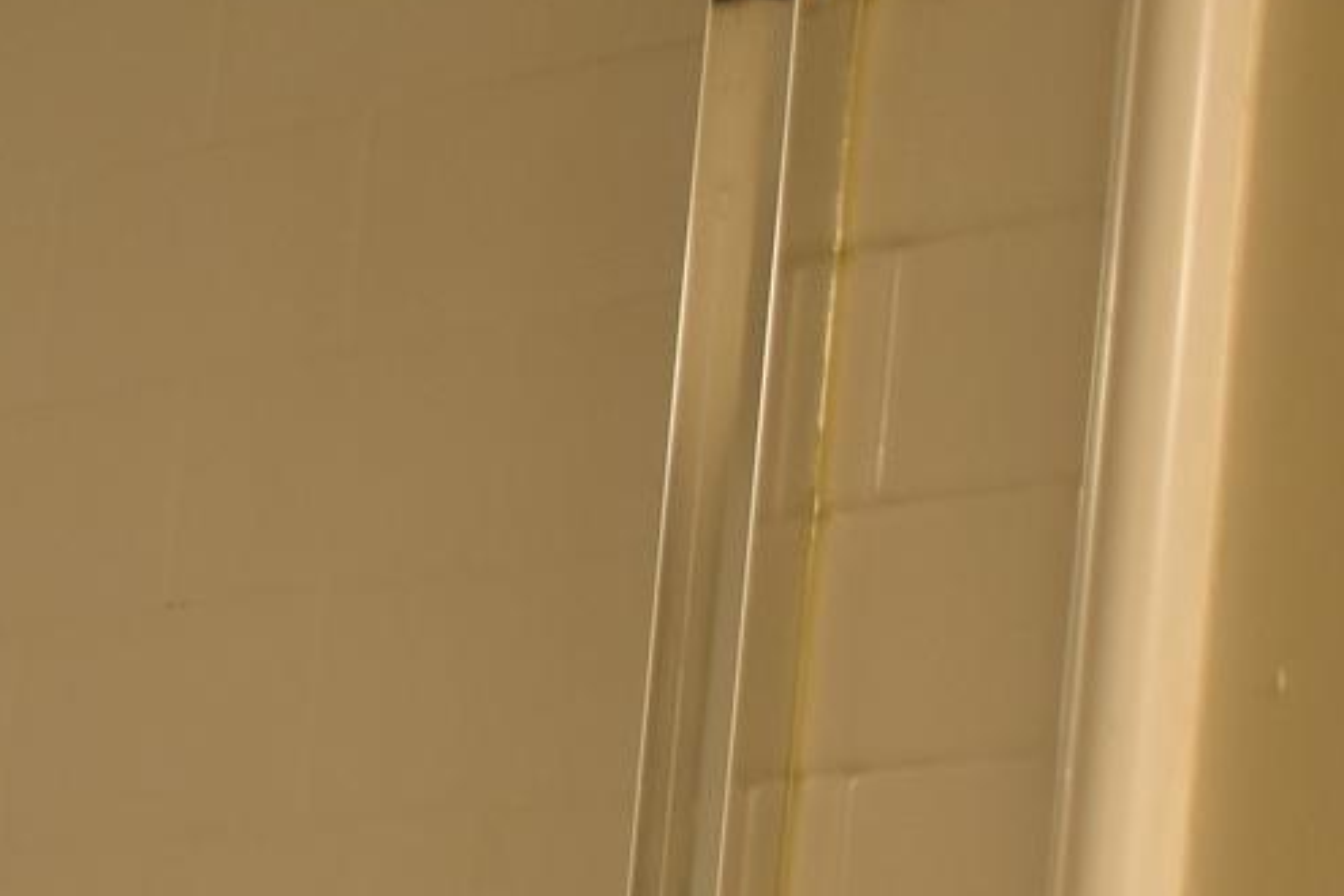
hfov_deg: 10.7
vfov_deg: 7.2
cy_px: 1427
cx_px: -684
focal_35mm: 186
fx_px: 6943
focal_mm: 30
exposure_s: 1/100
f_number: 5
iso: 800
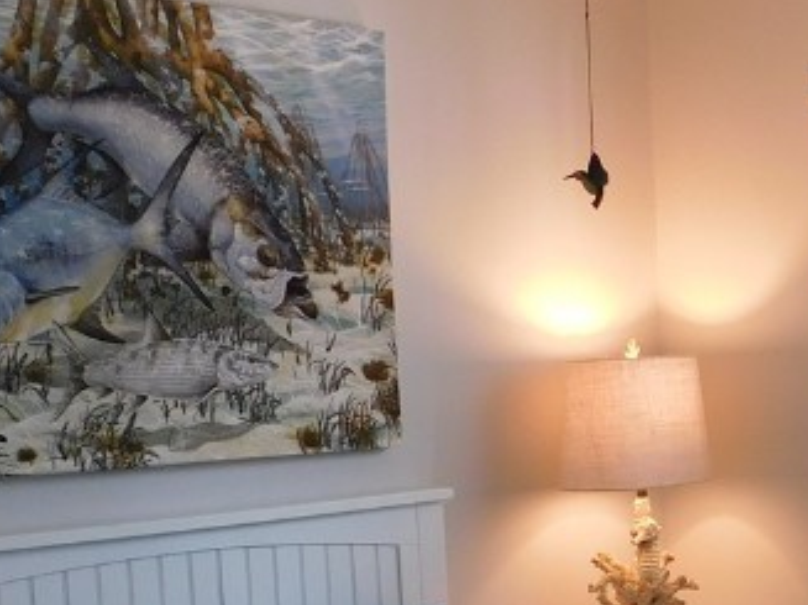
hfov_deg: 25.7
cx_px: 803
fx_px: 1680
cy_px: 533
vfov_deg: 20.1
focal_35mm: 72
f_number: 3
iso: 125
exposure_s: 1/40
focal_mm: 4
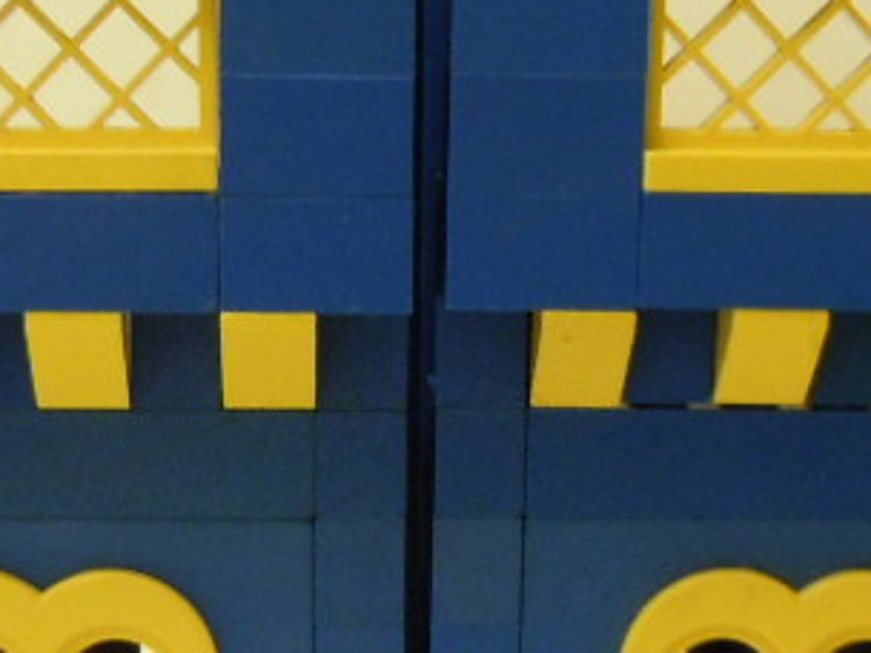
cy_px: 516
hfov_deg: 19.4
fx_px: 2541
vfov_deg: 14.6
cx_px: 378
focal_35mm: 101
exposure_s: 1/6
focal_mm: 5.4
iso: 400
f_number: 3.5
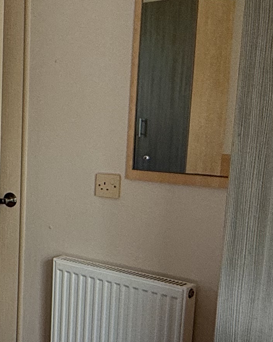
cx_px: -214
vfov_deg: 30.4
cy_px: 208
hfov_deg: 19.0
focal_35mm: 62
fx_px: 626
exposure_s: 1/157
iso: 64
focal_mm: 2.22
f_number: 2.2
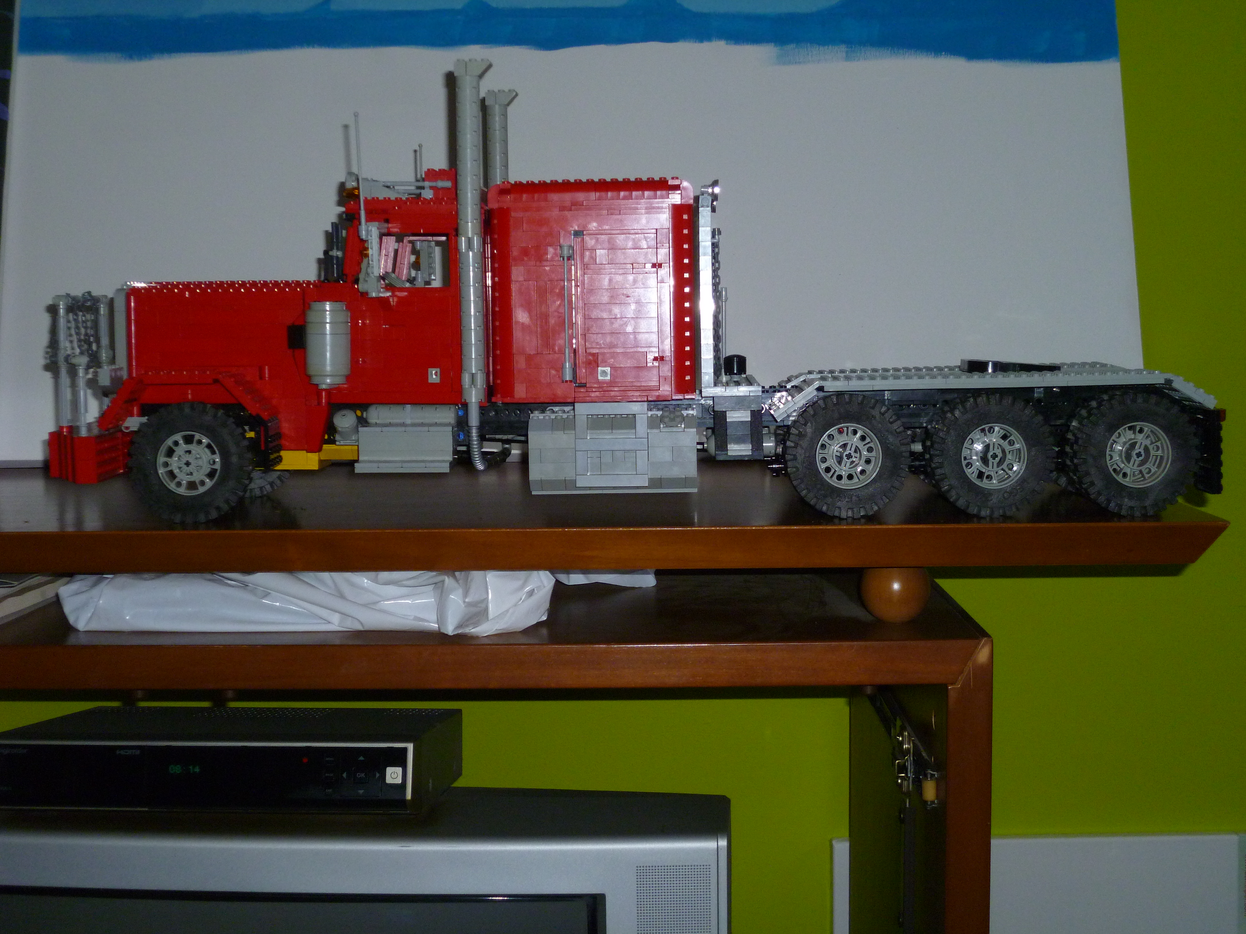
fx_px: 1872
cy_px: 467
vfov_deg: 28.0
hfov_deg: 36.8
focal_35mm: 52
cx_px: 623
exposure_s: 1/40
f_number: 3.7
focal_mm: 9.2
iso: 200
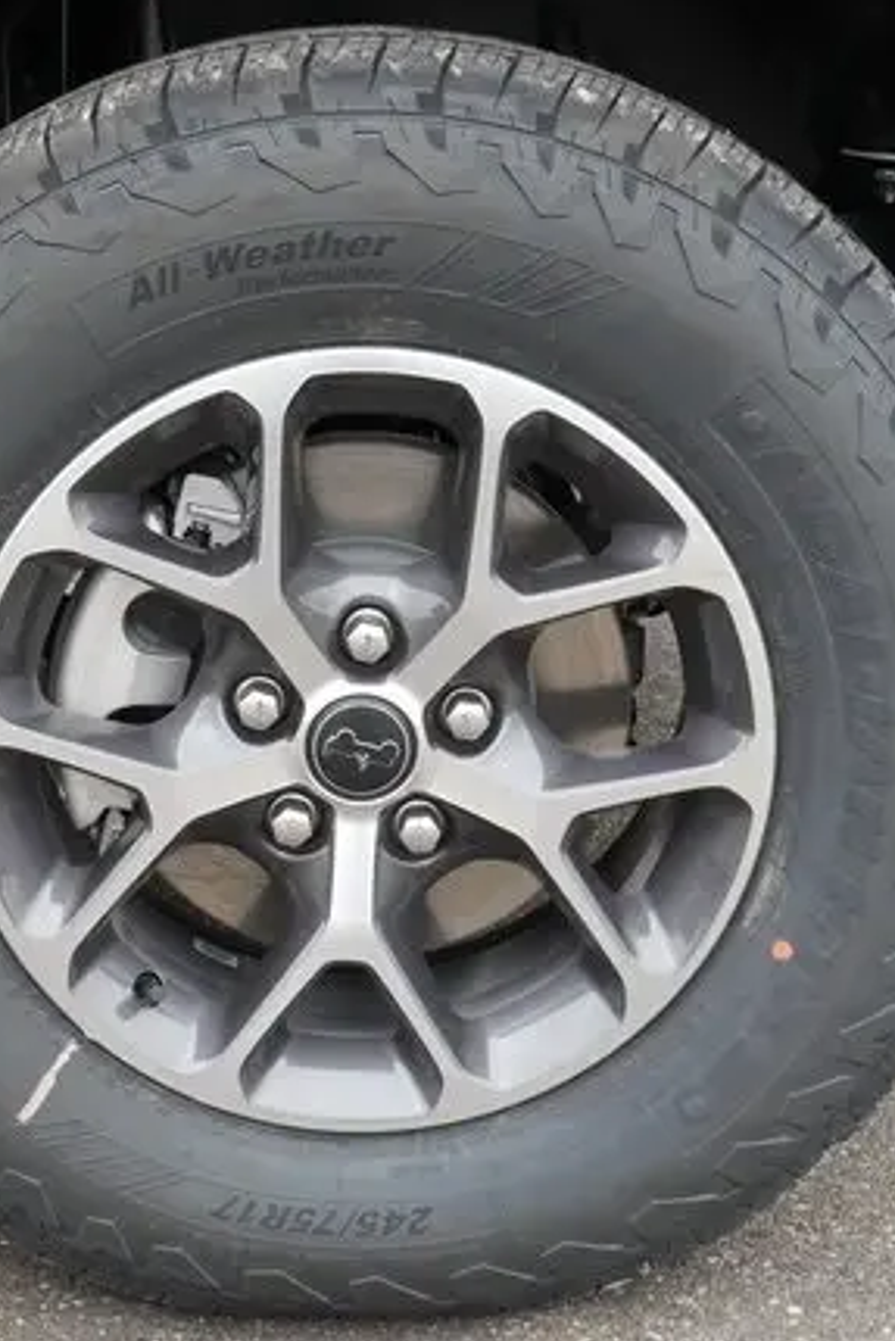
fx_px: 2422
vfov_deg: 30.9
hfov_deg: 20.9
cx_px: 312
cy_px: 644
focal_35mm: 65
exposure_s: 1/60
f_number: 10
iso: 800
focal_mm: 21
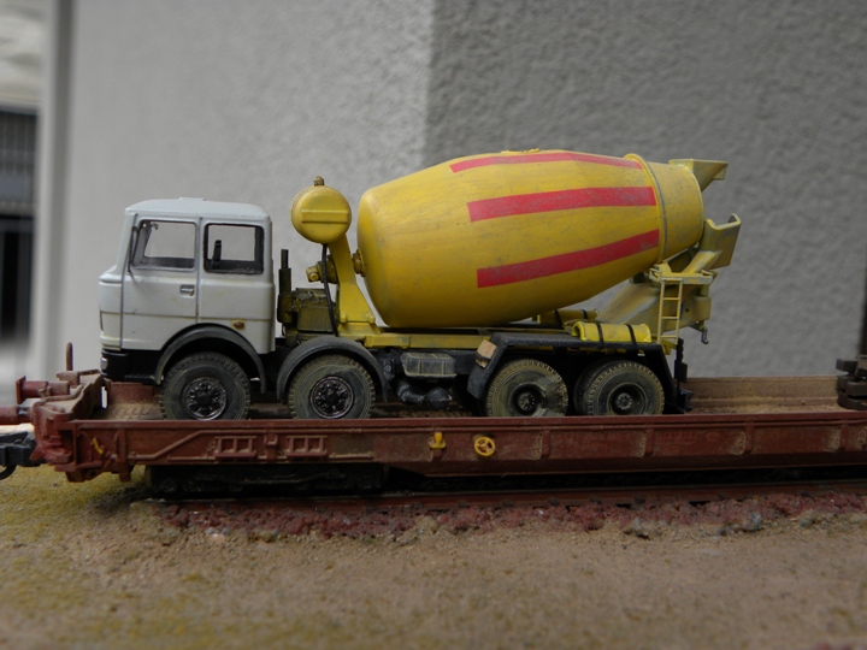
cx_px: 434
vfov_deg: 35.1
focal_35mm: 41
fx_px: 1027
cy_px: 325
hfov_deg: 45.8
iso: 64
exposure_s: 1/114
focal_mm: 7.3
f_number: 3.5
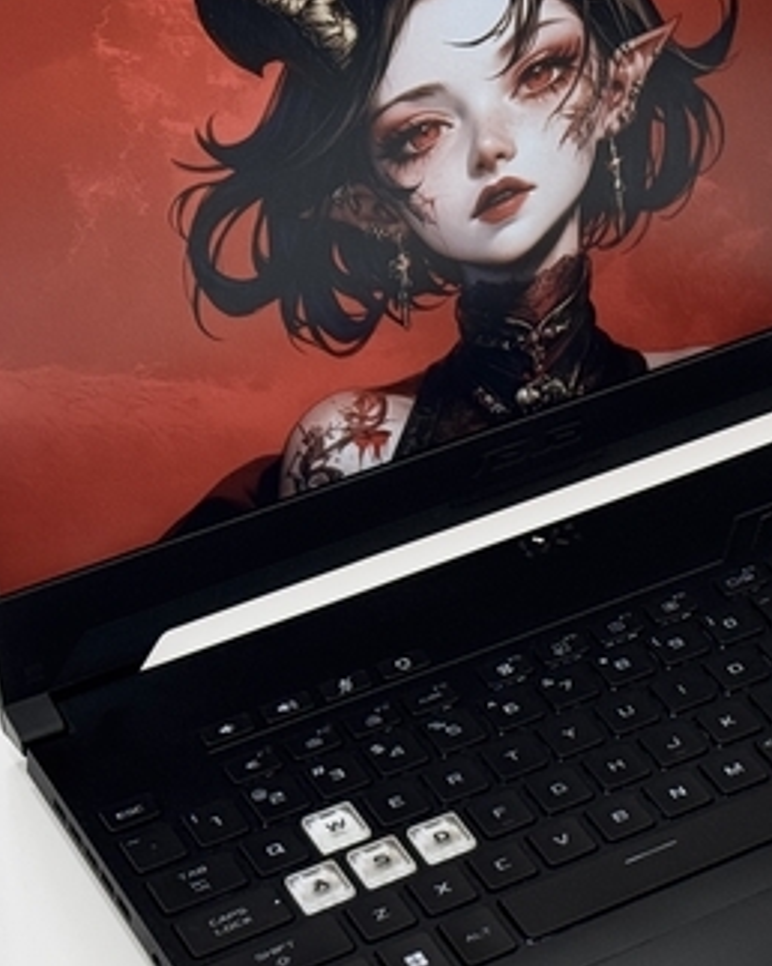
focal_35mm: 116
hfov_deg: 13.2
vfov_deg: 16.6
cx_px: 619
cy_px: 517
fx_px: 3316
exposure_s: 1/100
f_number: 1.78
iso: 80
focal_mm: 6.76
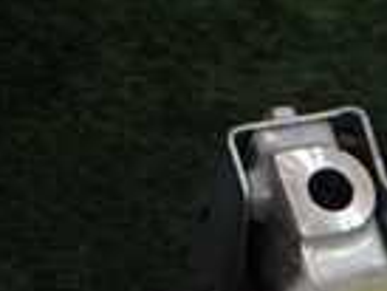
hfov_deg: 14.6
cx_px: 452
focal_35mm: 131
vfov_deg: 10.7
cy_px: 520
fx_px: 1466
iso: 320
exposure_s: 1/125
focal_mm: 5.4
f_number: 2.3
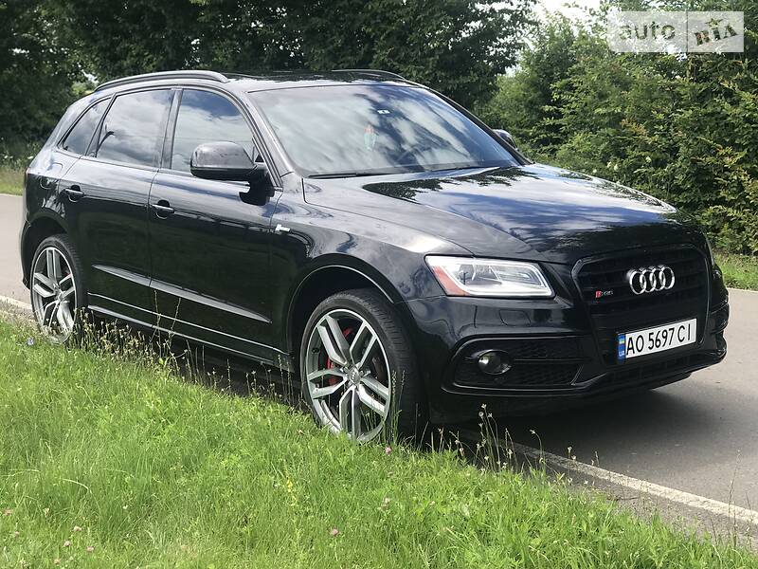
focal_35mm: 57
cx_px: 379
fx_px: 1248
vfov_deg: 25.7
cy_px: 284
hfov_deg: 33.8
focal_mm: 6.6
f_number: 2.8
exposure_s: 1/377
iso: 20
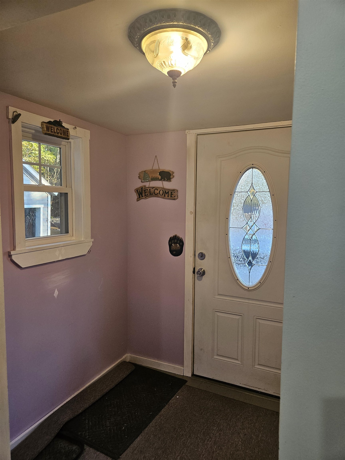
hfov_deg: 58.9
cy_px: 230
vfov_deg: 73.9
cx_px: 172
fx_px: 306
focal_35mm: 23
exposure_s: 1/120
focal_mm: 5.4
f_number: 1.8
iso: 250
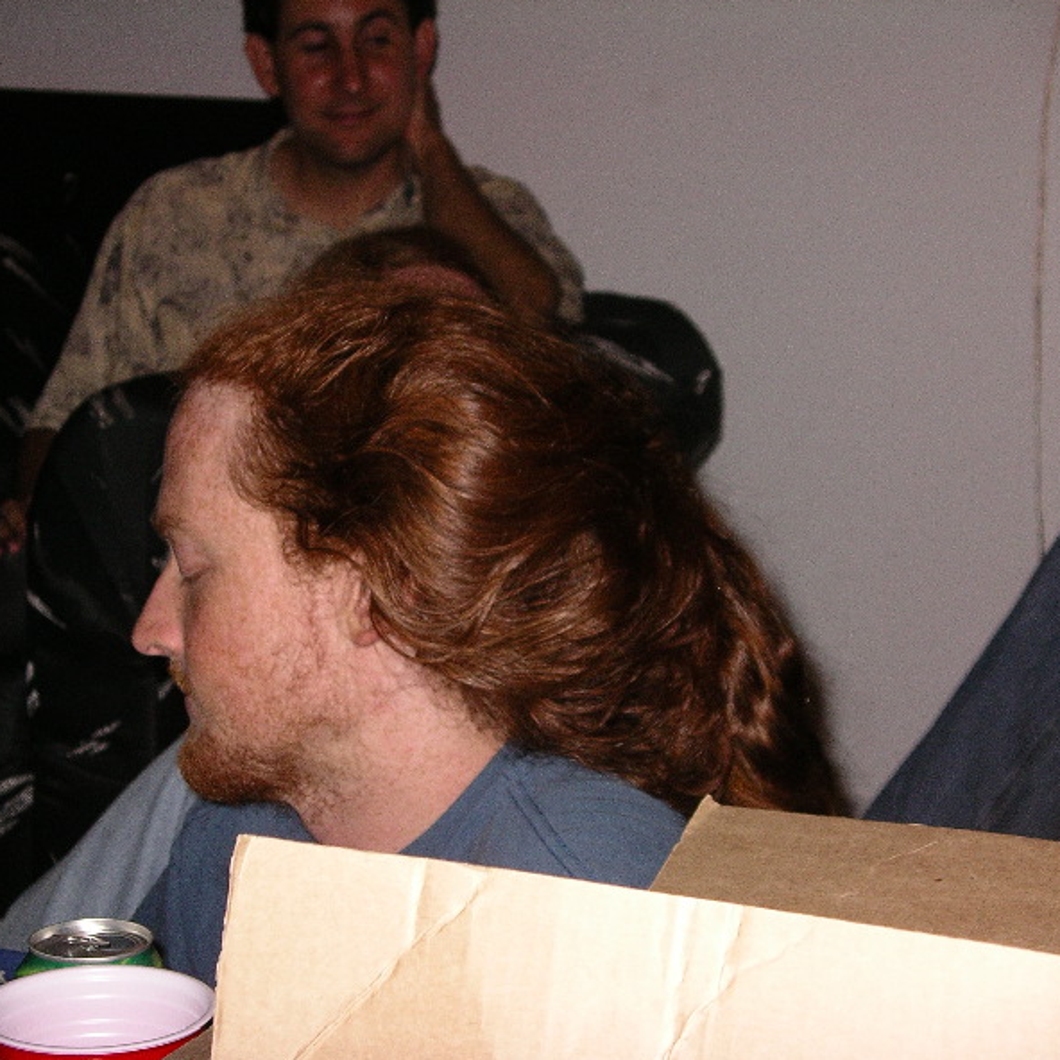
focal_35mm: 86
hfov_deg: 20.2
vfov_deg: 20.2
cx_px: 453
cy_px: 530
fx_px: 2979
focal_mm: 14.9
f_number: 3.5
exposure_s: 1/54
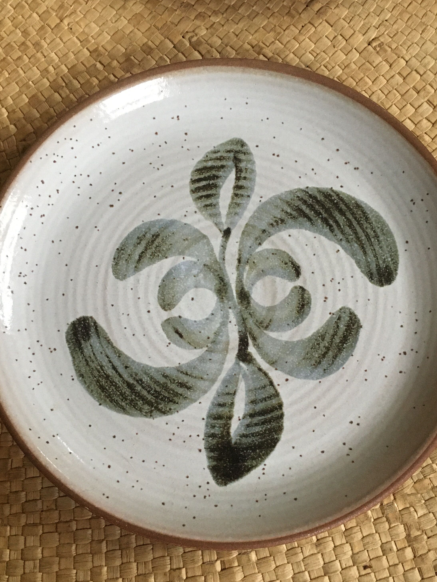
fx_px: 673
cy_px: 325
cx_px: 219
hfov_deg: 36.0
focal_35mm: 40
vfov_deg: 46.7
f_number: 2.2
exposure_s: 1/25
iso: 250
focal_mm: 4.15
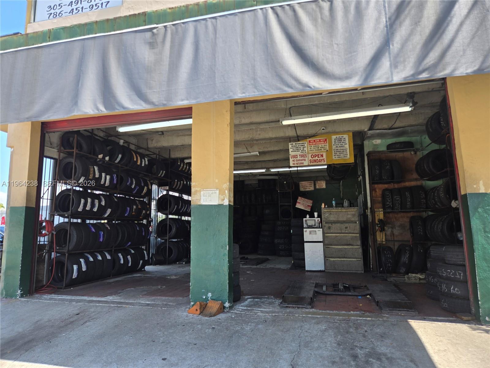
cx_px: 245
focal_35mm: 23
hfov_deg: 73.9
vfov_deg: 58.9
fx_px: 326
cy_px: 184
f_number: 1.8
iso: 25
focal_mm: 5.4
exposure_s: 1/428
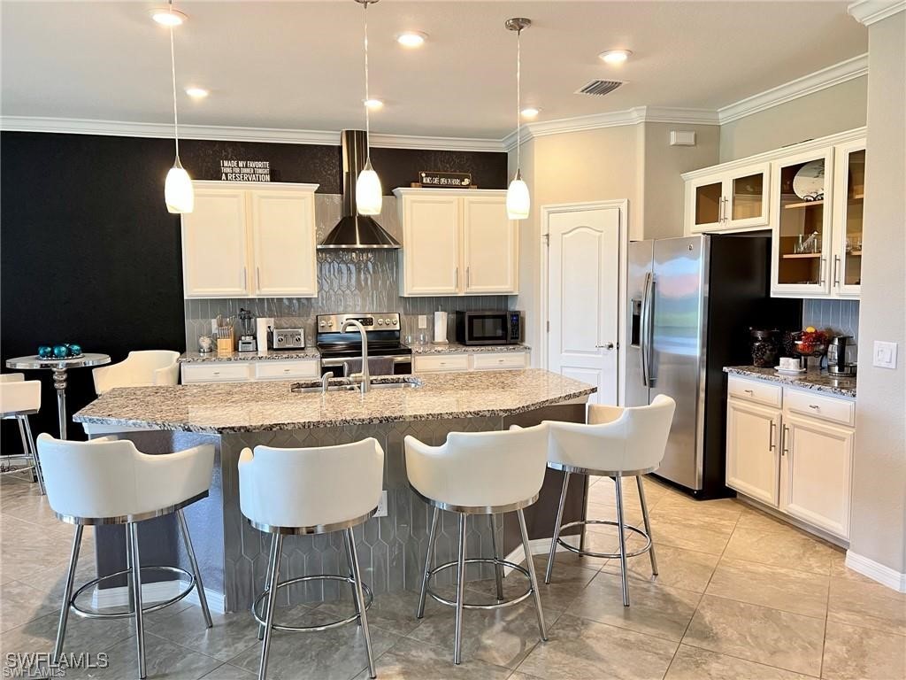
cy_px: 340
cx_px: 453
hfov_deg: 67.3
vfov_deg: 53.1
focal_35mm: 26
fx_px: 680
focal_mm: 5.7
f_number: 1.5
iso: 160
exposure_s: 1/60
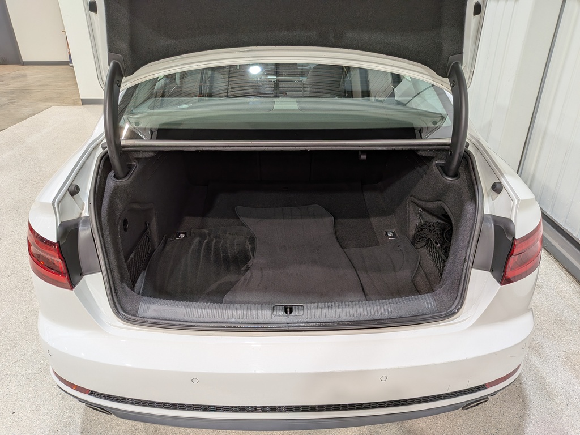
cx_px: 290
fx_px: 402
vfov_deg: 56.8
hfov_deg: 71.6
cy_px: 218
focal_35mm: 24
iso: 28
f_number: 1.7
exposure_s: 1/33.3
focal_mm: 4.53
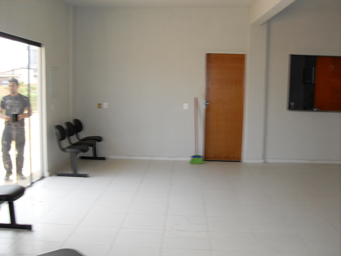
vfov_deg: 38.7
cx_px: 170
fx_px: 364
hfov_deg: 50.1
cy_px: 128
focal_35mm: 37
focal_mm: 6.3
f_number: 2.8
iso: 100
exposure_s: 1/45
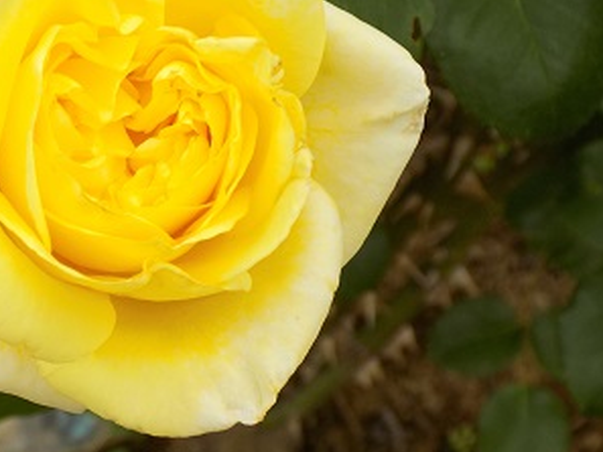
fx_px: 1969
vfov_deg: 13.1
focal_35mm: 113
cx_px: 124
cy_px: 184
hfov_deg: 17.3
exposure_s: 1/80
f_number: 4.2
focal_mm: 12.5
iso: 80
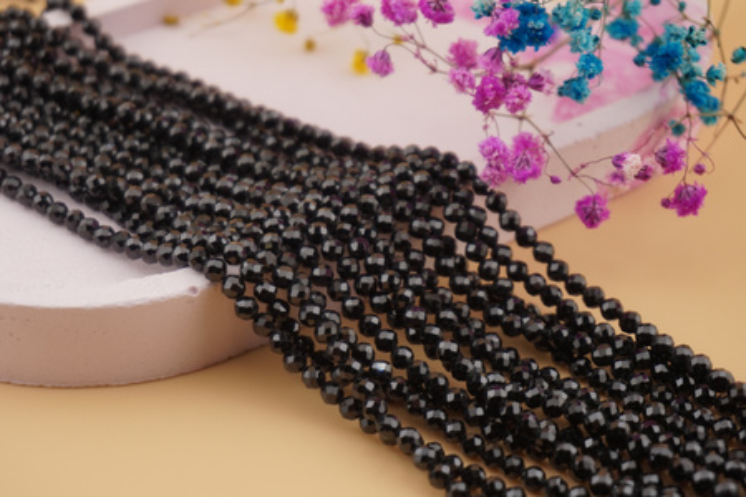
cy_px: 248
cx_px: 373
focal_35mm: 72
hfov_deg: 28.1
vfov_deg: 18.9
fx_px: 1492
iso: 160
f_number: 5.6
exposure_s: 1/80
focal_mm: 48
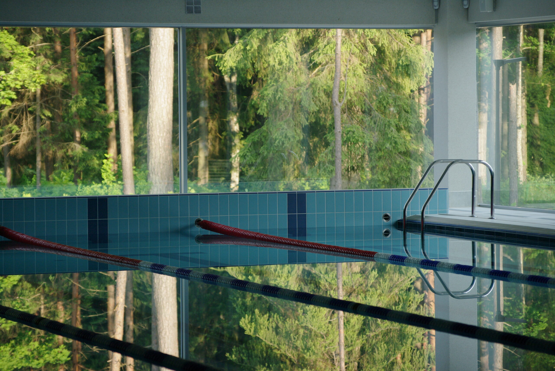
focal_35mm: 142
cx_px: 278
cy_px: 186
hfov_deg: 14.4
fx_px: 2200
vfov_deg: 9.7
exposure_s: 1/250
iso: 400
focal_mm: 95
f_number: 3.5
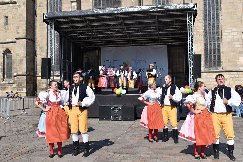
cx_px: 122
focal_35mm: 39
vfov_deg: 34.2
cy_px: 81
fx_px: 263
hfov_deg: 49.5
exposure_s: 1/320
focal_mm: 26
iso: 100
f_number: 9
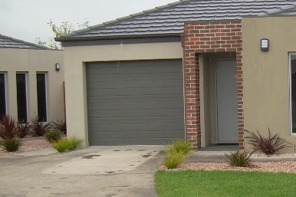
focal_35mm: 82
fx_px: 674
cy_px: 132
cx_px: 270
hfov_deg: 24.0
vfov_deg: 16.6
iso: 50
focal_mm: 6.3
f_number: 2.8
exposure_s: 1/193
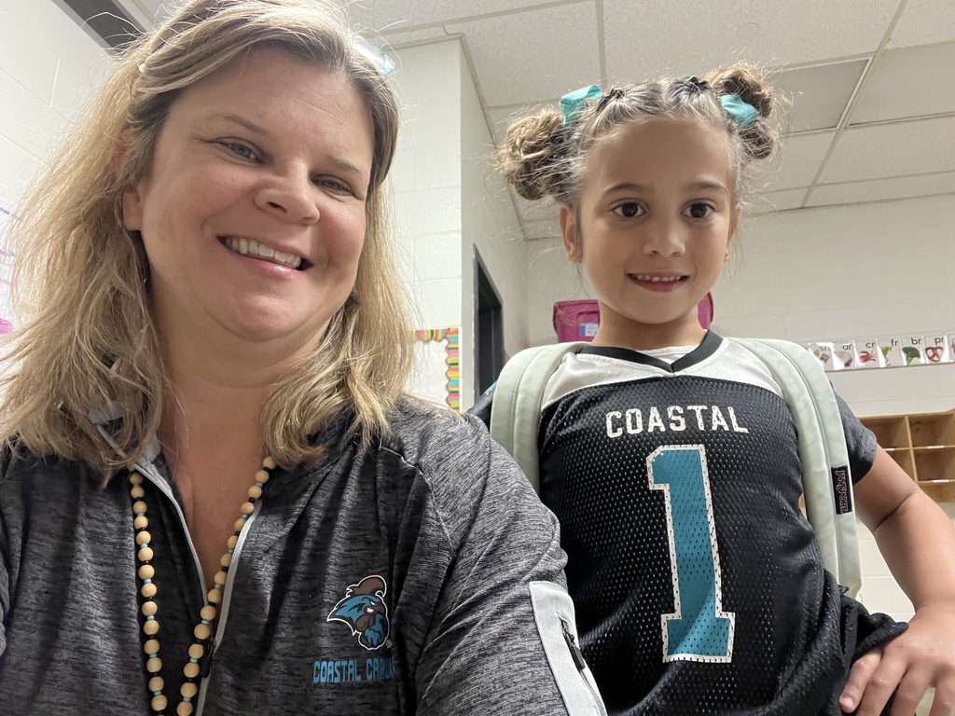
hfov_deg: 73.9
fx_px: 635
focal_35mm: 23
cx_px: 478
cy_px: 358
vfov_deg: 58.9
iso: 400
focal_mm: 2.71
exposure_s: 1/40
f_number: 2.2
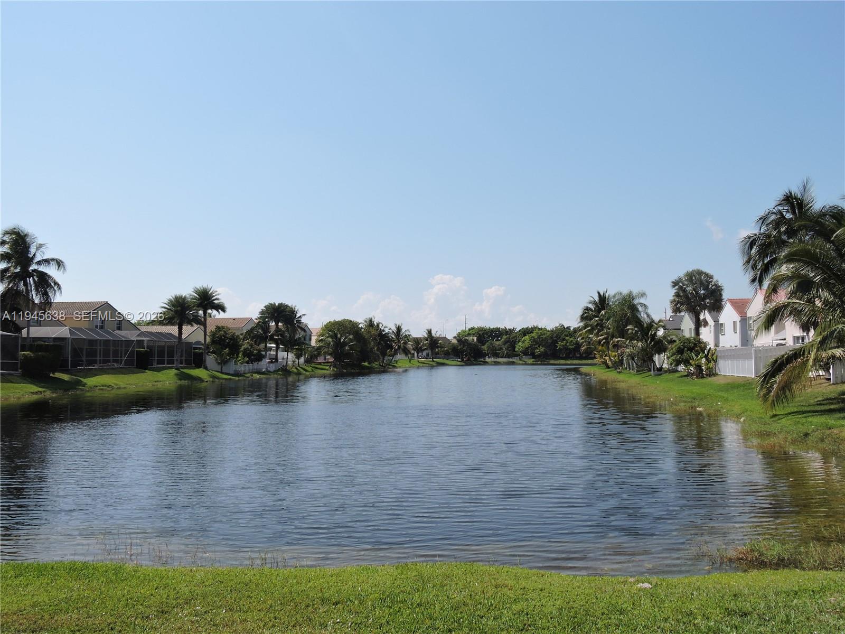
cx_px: 422
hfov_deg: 60.0
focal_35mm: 30
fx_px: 732
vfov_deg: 46.8
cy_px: 317
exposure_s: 1/1250
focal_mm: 5.4
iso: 100
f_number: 3.5
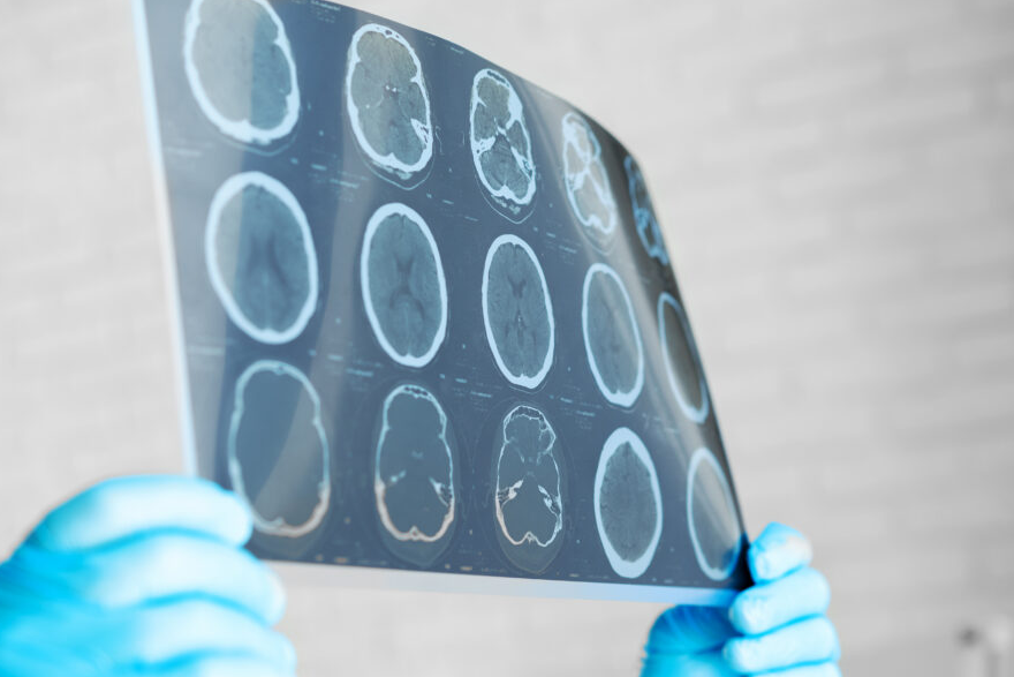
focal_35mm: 64
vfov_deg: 21.2
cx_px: 519
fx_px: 1803
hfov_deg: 31.4
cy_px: 325
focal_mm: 55
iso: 160
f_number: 3.2
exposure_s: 1/100
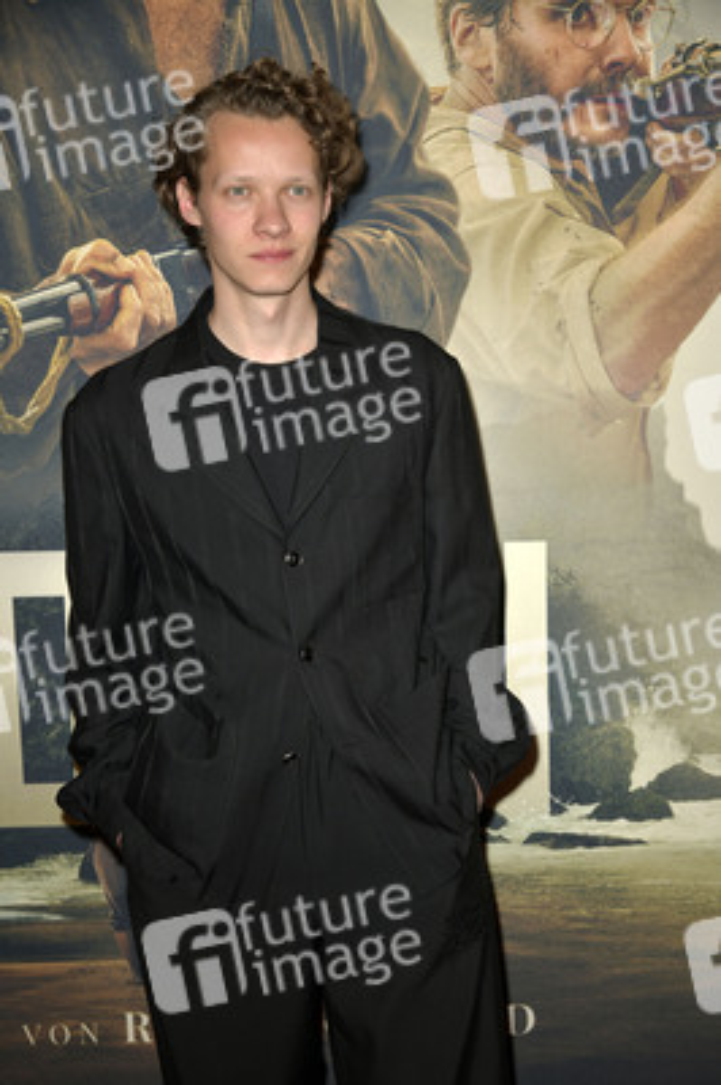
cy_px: 542
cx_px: 360
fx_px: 1866
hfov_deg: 21.9
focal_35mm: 62
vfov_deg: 32.4
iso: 250
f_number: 5.6
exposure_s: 1/250
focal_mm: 62
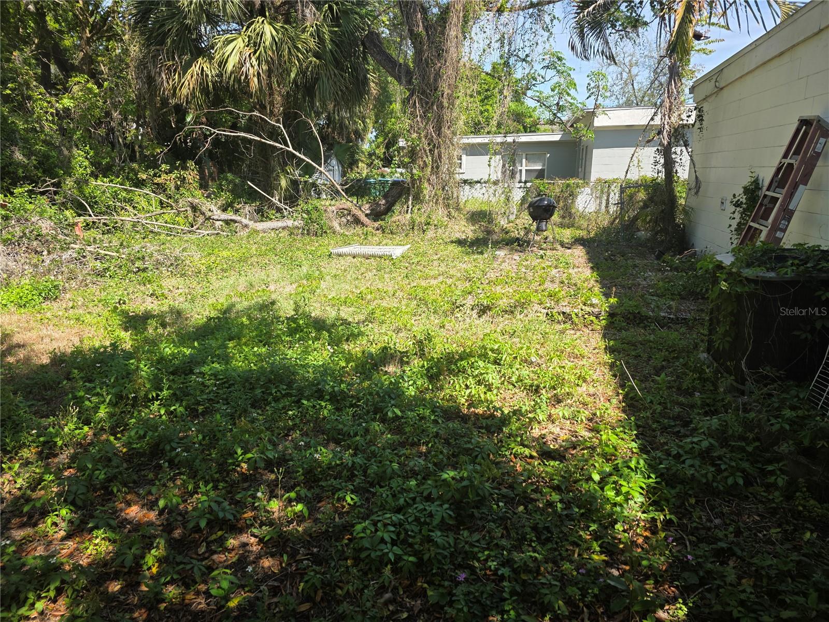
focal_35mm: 23
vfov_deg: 58.9
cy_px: 311
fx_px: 551
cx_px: 414
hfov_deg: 73.9
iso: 80
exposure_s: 1/1824
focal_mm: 6.3
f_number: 1.7
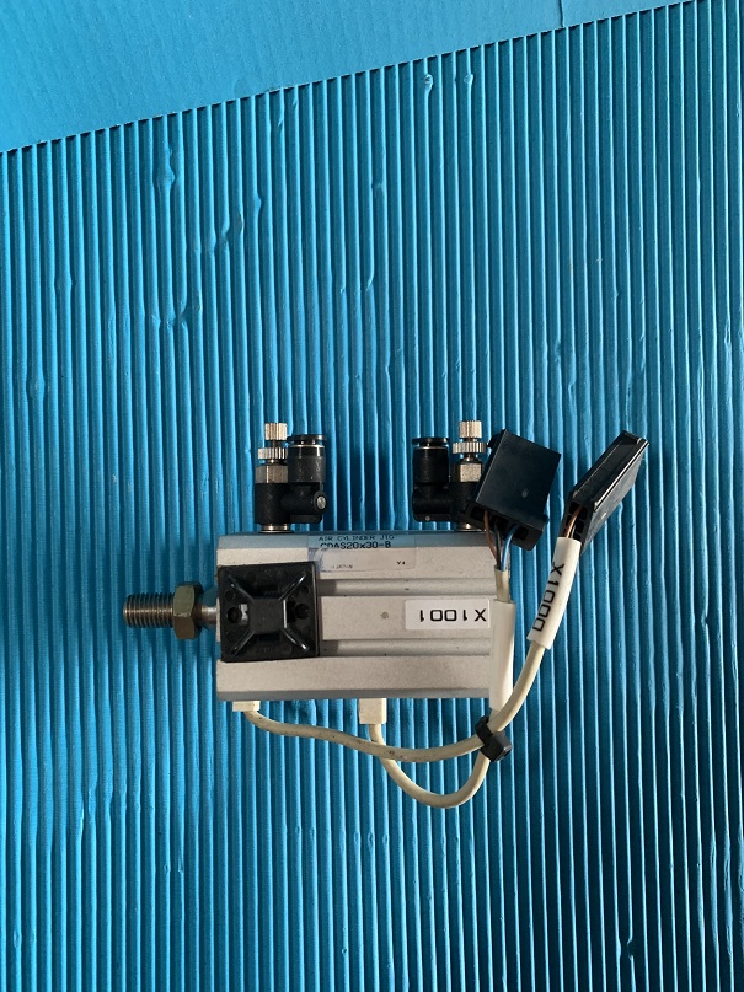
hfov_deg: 53.1
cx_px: 372
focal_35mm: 26
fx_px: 745
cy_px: 496
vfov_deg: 67.3
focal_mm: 4.25
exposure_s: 1/60
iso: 200
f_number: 1.8
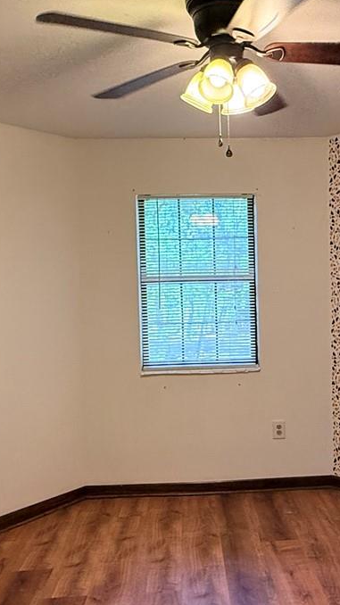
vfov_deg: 55.3
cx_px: 229
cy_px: 315
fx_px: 577
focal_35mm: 36
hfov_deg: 32.5
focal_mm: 2.22
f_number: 2.2
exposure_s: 1/120
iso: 400
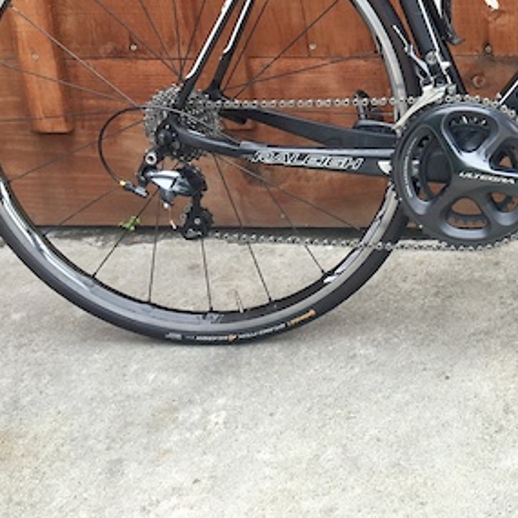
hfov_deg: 22.5
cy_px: -22
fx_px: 1219
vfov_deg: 22.9
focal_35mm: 72
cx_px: 580
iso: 25
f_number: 2.2
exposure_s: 1/288
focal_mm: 4.15
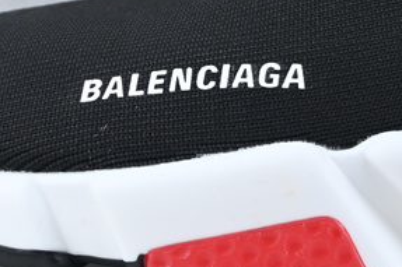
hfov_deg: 10.6
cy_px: -14
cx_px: 471
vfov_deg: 7.1
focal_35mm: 191
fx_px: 2133
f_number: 4.8
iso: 100
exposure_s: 1/40
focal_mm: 30.5
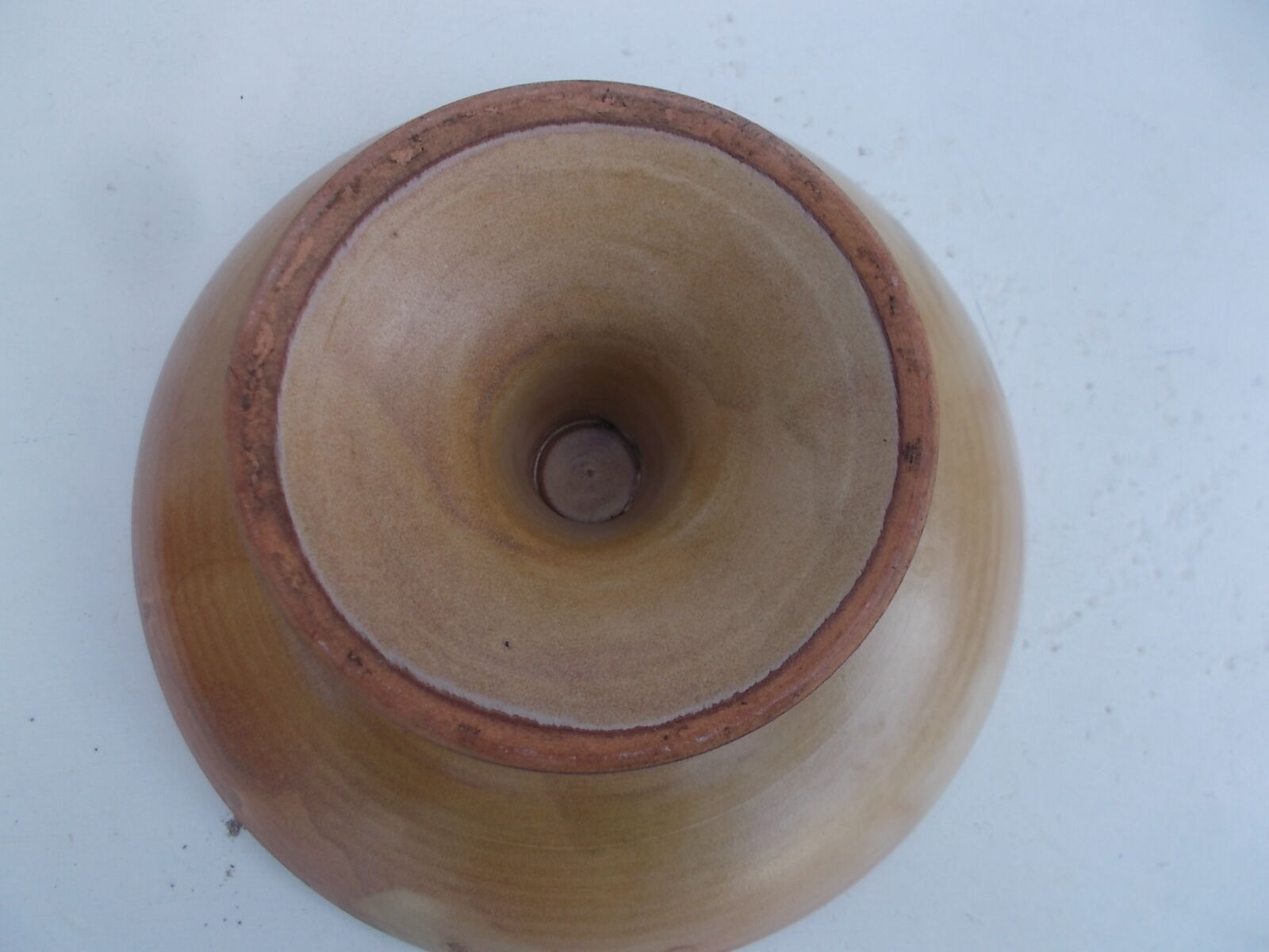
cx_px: 634
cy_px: 476
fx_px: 953
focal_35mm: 26
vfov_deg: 53.1
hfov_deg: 67.3
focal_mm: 4.6
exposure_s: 1/160
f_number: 3.2
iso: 80
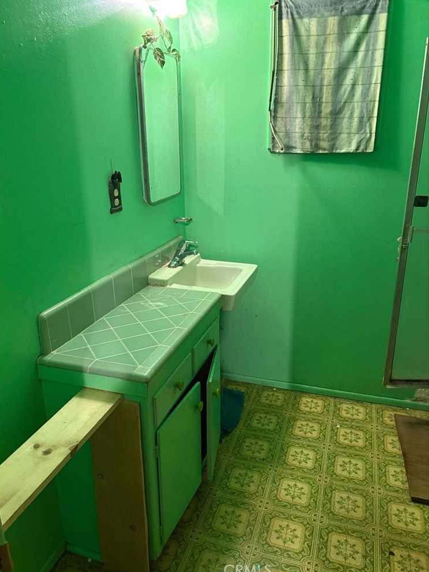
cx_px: 208
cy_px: 281
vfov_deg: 65.3
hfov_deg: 51.4
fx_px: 446
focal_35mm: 27
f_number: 1.6
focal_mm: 5.96
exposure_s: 1/40
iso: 640
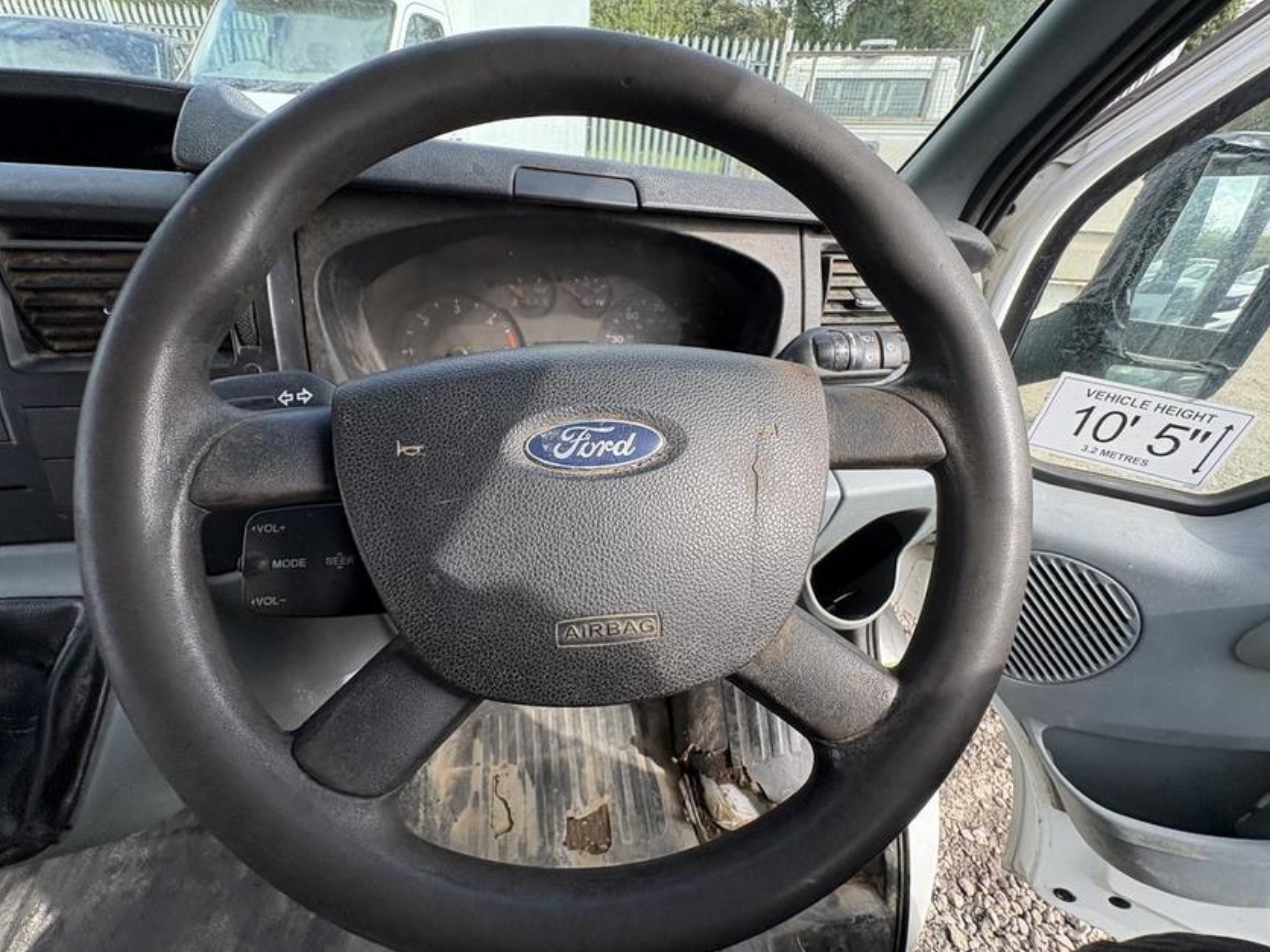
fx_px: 550
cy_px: 480
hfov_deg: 98.1
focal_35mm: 15
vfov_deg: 81.7
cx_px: 602
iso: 64
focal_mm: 2.22
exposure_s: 1/267
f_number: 2.2
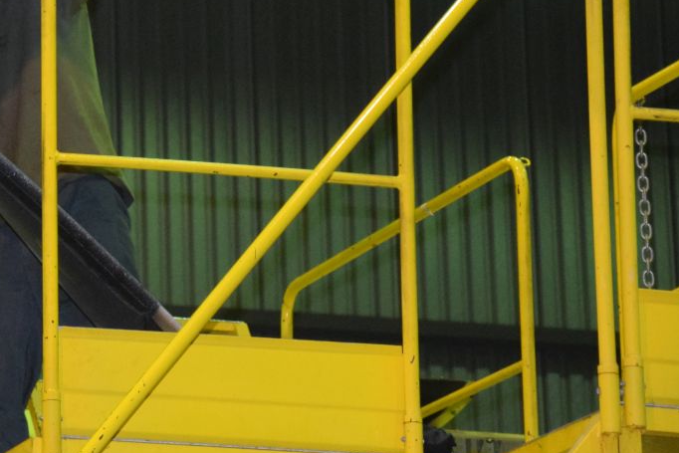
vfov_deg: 4.6
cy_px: -7
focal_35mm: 299
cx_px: -64
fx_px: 5644
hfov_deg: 6.9
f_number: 5.6
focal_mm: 85
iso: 2500
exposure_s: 1/60
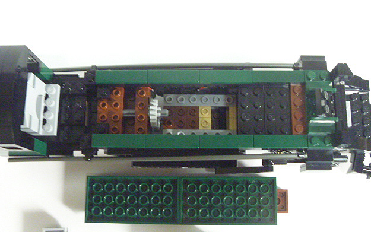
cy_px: 135
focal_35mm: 38
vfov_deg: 33.5
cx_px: 185
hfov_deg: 51.5
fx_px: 384
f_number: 3.5
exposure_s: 1/15
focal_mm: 6.3
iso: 800
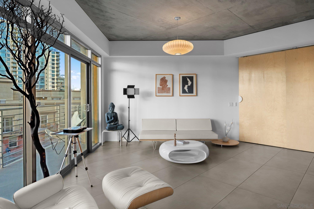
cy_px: 104
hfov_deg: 82.6
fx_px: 179
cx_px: 157
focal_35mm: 20
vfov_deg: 60.6
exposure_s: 1/8
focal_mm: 20.5
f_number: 8
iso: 400
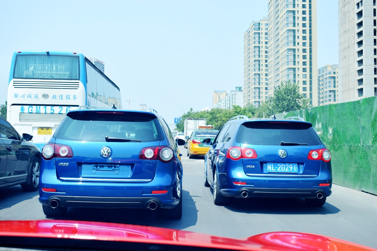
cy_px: 126
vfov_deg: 29.9
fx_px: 471
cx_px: 188
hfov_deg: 43.6
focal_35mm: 45
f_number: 7.1
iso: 100
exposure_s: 1/125
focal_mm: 30
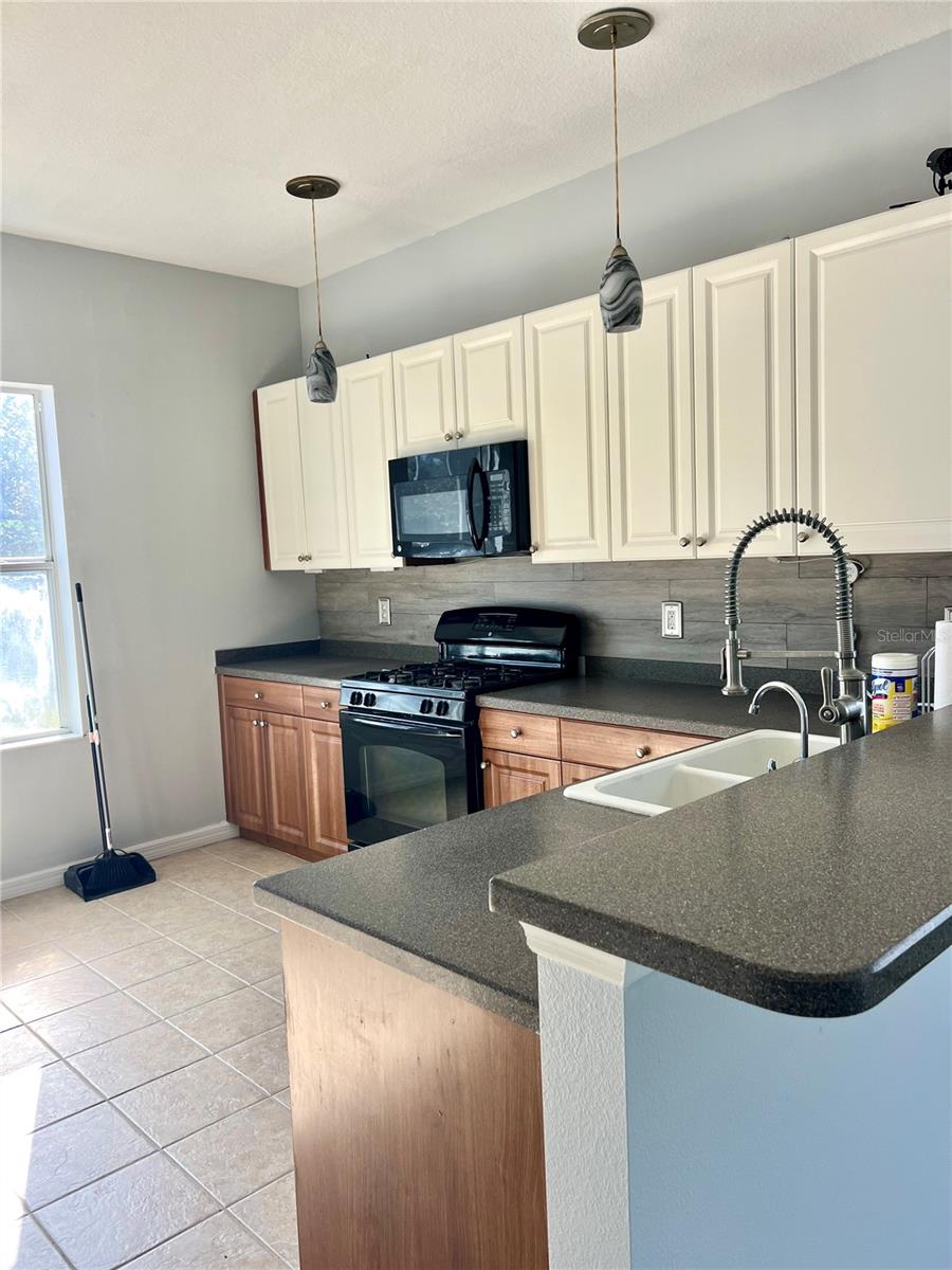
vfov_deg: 67.3
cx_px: 476
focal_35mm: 26
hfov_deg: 53.1
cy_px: 635
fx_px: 953
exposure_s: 1/286
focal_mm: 5.7
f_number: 1.5
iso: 40
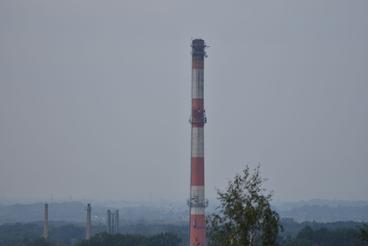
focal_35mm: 450
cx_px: 184
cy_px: 123
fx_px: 4599
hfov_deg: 4.6
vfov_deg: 3.1
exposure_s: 1/800
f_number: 5.6
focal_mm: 300
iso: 125
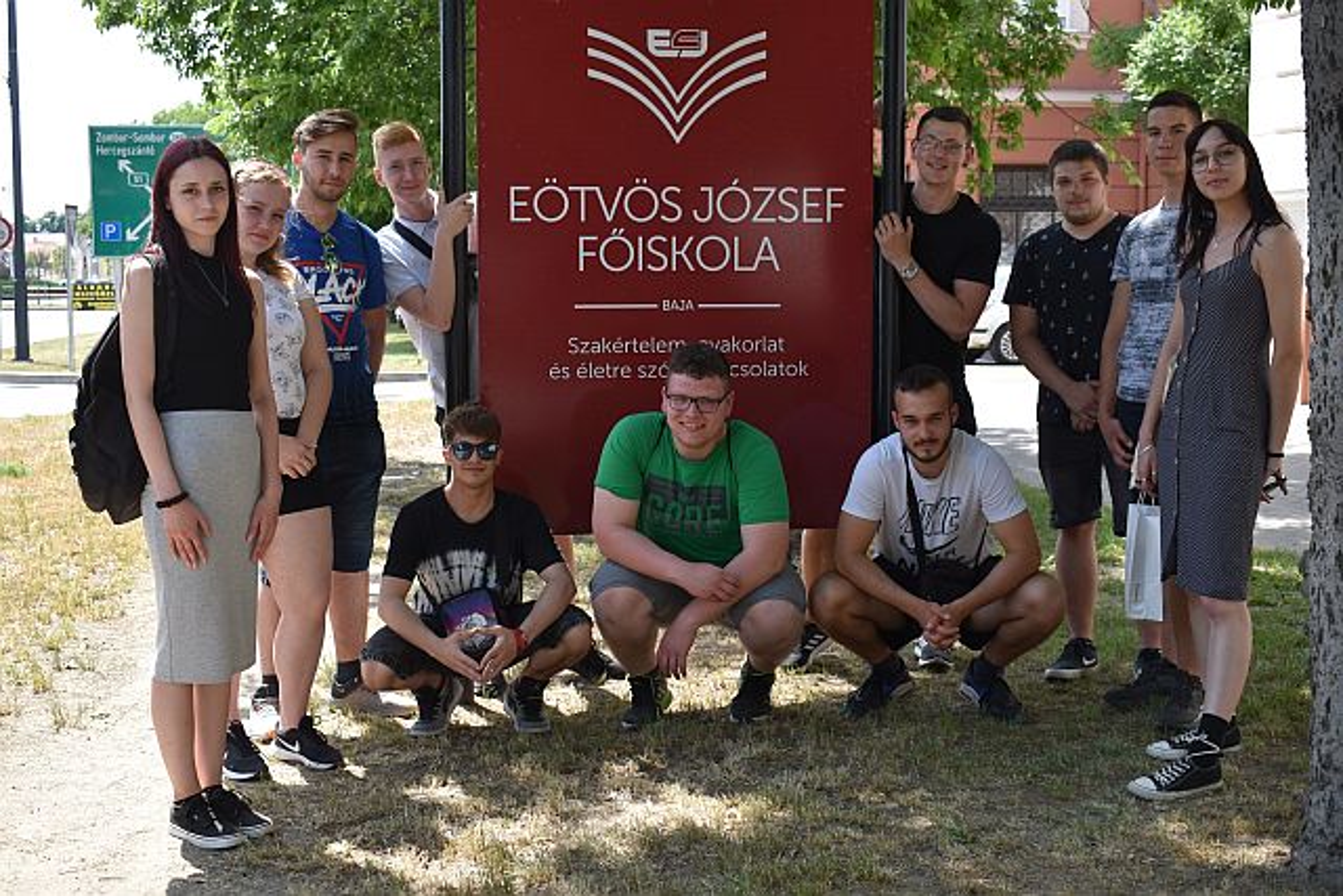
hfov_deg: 42.3
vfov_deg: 29.0
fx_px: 1735
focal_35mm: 46
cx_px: 672
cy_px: 448
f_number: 6.3
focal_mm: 31
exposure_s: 1/250
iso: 200
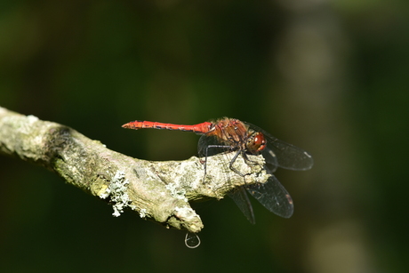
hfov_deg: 19.5
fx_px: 1193
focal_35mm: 105
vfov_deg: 13.1
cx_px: 204
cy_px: 136
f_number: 11
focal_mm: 105
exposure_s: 1/400
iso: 500
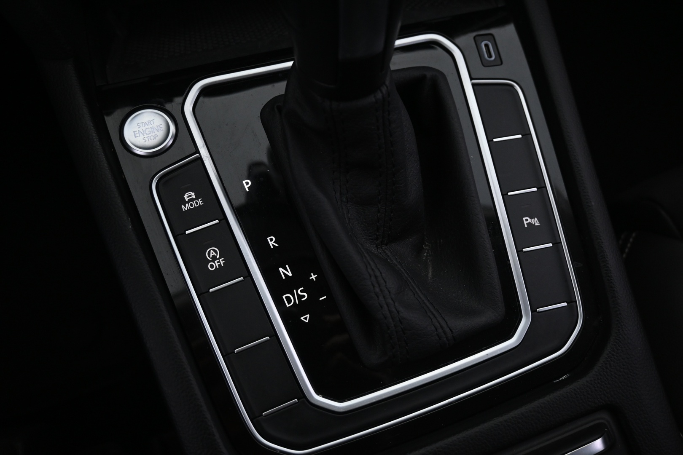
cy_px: 228
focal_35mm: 28
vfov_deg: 45.7
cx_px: 342
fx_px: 541
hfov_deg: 64.6
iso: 1000
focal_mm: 19
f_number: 3.8
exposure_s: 1/30
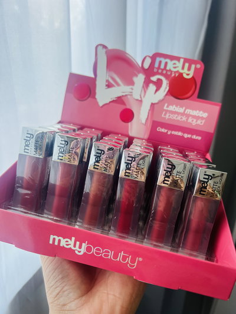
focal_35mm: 26
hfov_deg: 53.1
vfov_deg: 67.3
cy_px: 157
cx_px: 118
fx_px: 236
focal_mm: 5.7
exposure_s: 1/121
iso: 40
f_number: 1.5
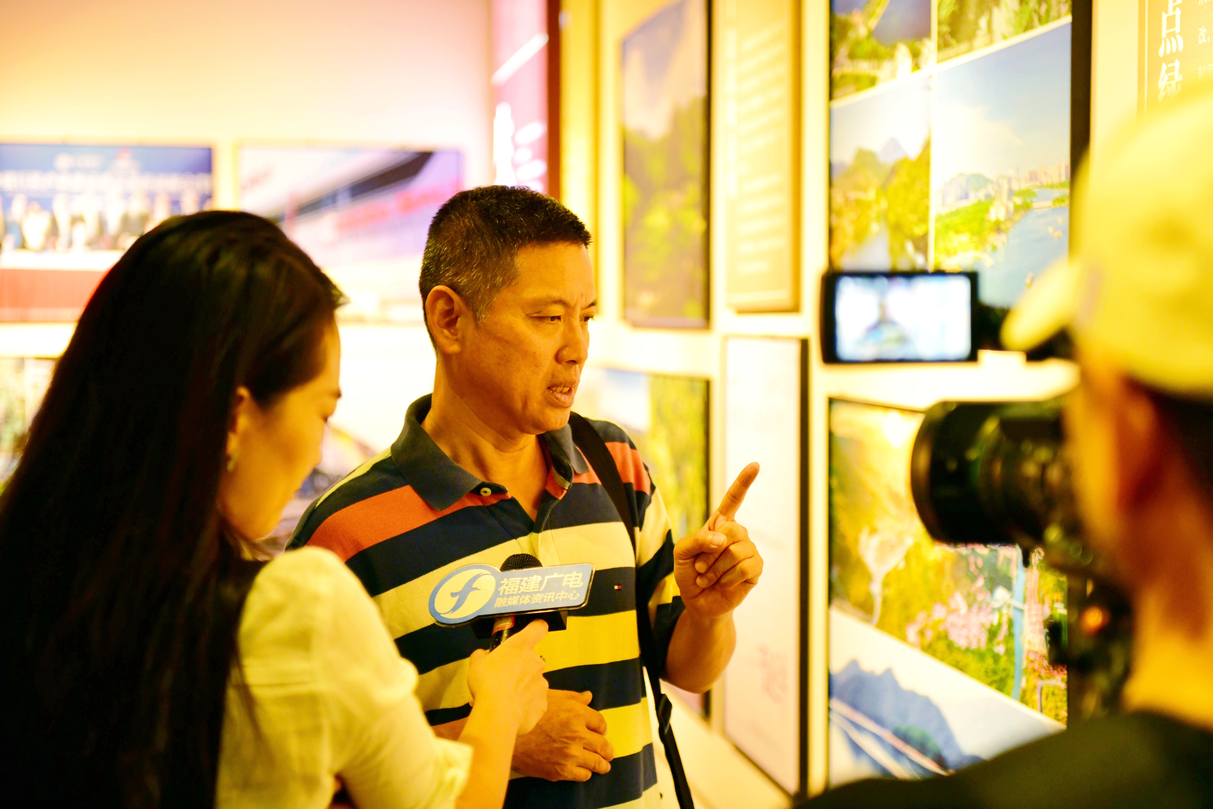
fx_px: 2089
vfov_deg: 21.9
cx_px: 606
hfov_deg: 32.4
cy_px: 404
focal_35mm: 62
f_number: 2.8
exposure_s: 1/250
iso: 2000
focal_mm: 62
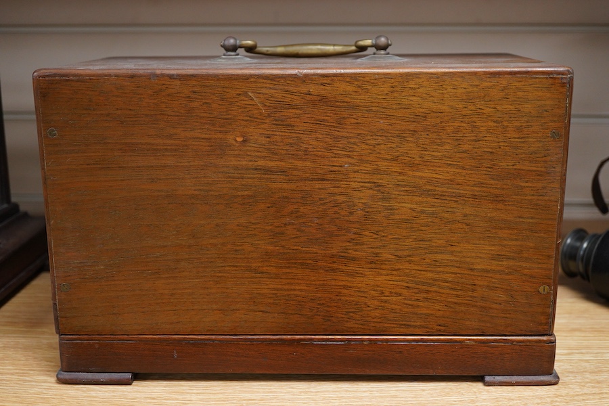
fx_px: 761
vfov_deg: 29.9
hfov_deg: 43.6
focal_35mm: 45
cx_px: 304
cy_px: 203
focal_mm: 30
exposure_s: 1/125
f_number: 3.5
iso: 1250
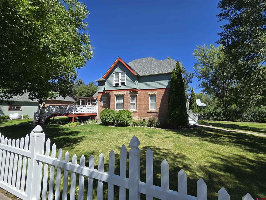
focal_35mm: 13
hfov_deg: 106.2
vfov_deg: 89.9
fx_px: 100
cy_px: 100
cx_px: 133
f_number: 2.2
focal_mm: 2.2
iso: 50
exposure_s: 1/1962
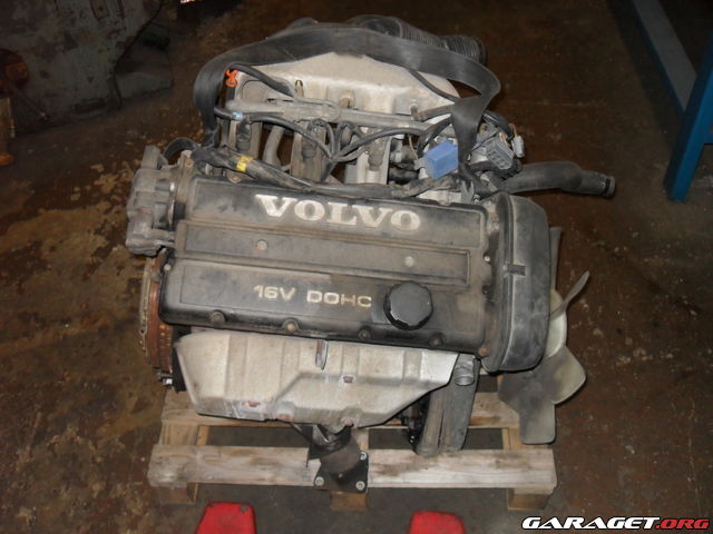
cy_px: 267
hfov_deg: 52.6
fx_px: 721
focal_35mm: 35
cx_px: 356
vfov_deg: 40.7
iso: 200
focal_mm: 6.2
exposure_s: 1/45
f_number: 2.8
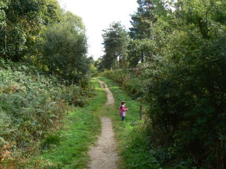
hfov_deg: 51.4
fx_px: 235
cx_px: 113
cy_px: 84
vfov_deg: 39.7
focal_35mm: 36
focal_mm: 6
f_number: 5.6
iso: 80
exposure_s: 1/100
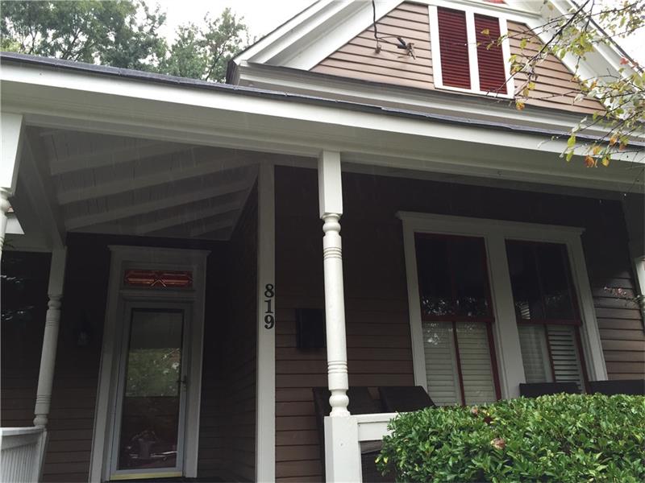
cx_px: 322
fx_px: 540
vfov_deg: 48.2
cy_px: 242
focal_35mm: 29
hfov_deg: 61.7
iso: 40
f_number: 2.2
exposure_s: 1/120
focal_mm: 4.15
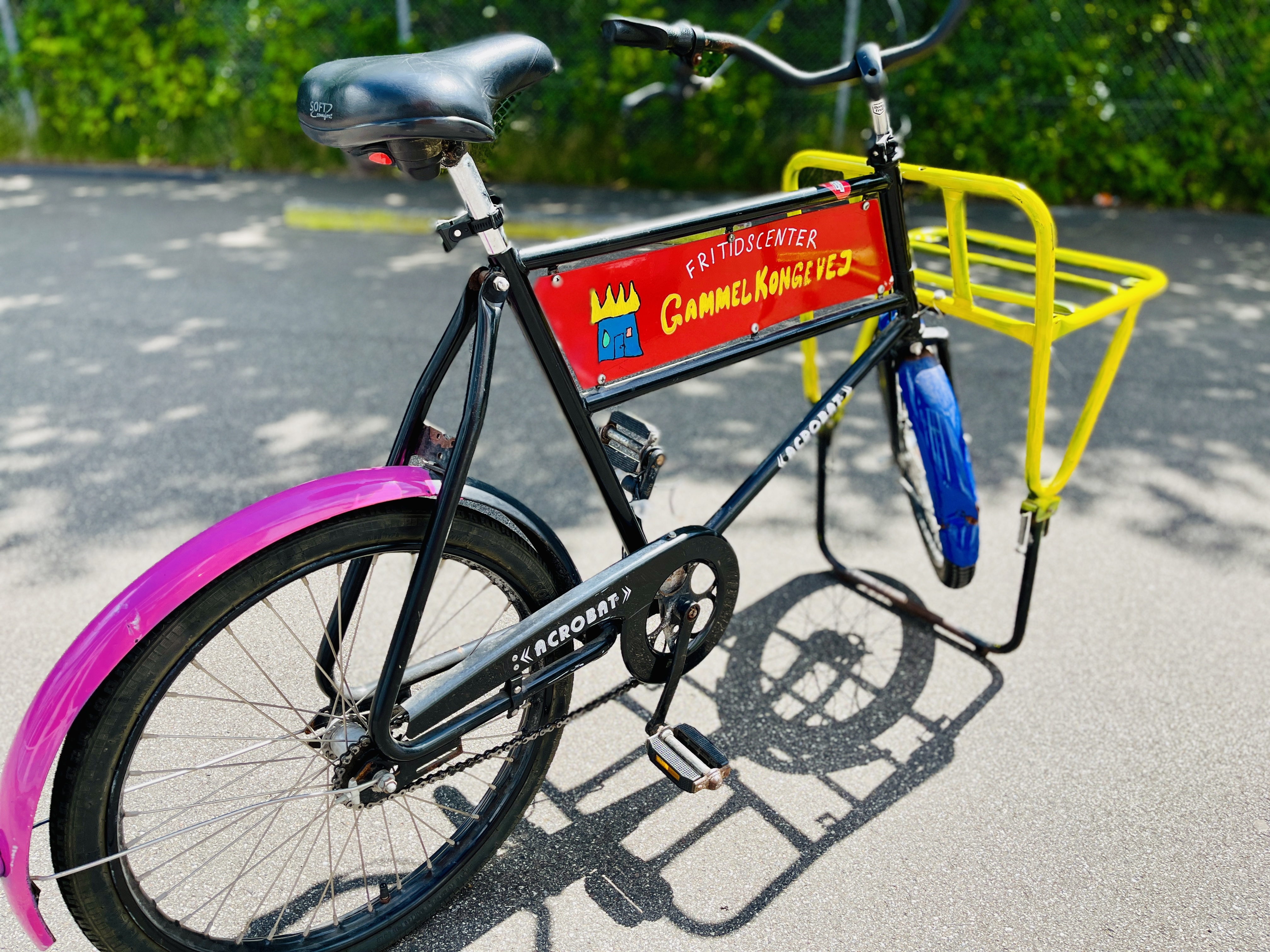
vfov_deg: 53.1
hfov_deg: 67.3
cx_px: 635
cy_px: 476
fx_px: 954
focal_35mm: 26
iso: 50
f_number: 1.6
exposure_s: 1/1689
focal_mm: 5.1
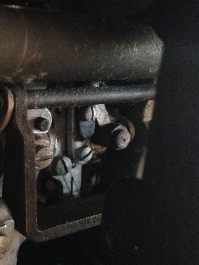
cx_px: 39
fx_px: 414
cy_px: 139
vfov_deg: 35.5
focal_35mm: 54
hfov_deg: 26.5
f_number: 2.4
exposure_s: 1/15
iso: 800
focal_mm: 4.12
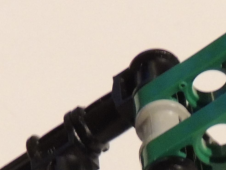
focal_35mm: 327
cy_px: 294
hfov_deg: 6.0
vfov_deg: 4.5
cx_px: 220
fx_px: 2135
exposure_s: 1/13
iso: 800
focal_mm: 12.4
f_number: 3.9
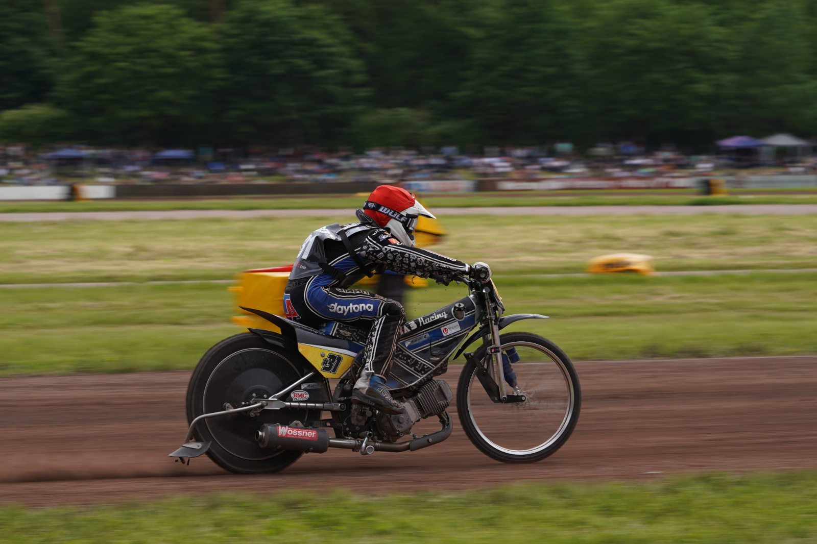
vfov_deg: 9.1
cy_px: 272
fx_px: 3403
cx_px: 408
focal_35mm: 150
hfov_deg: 13.7
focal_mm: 100
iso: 160
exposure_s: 1/500
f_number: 7.1
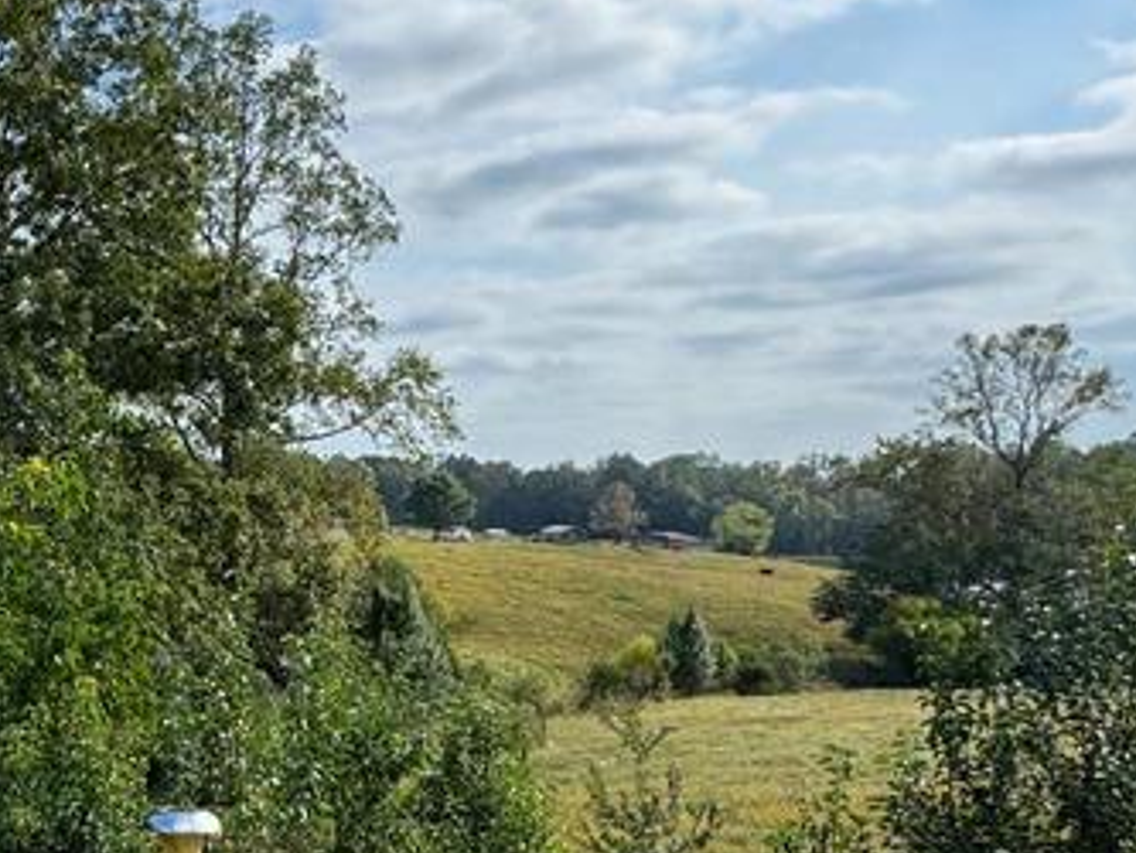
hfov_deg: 37.2
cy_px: 515
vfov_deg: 33.5
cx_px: -96
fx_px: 1412
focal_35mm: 43
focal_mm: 2.22
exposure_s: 1/1236
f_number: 2.2
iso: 40
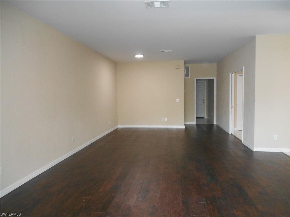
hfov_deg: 67.3
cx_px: 145
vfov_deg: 53.1
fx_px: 218
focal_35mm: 26
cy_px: 108
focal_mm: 4.7
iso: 360
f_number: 3.4
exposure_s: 1/25
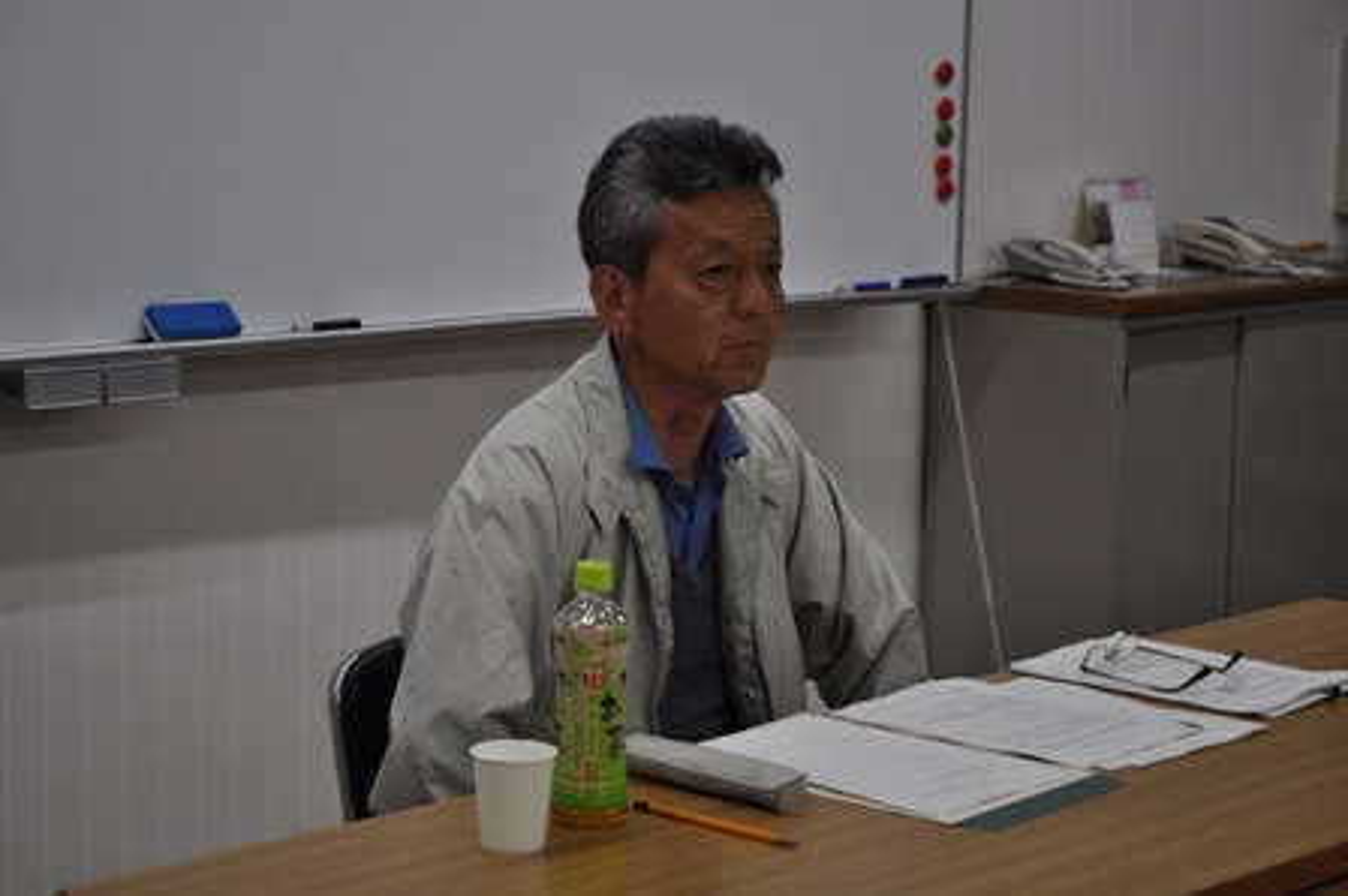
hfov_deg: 24.6
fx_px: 3087
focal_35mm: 82
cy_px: 448
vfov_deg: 16.5
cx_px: 674
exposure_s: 1/125
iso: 400
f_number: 5.6
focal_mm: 55
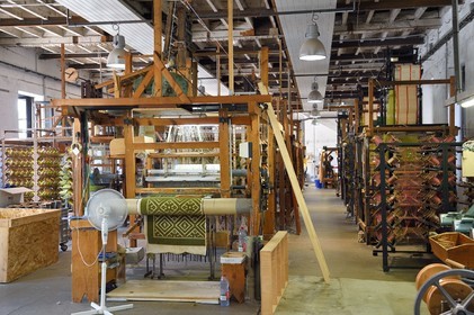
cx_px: 237
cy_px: 158
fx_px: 579
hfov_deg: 44.5
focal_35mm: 44
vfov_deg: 30.5
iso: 800
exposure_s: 1/20
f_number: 7.1
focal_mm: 44
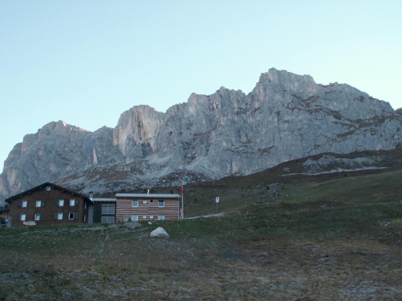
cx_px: 201
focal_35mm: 35
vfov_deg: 40.7
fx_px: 406
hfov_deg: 52.6
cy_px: 150
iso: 50
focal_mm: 5.86
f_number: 2.8
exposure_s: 1/125
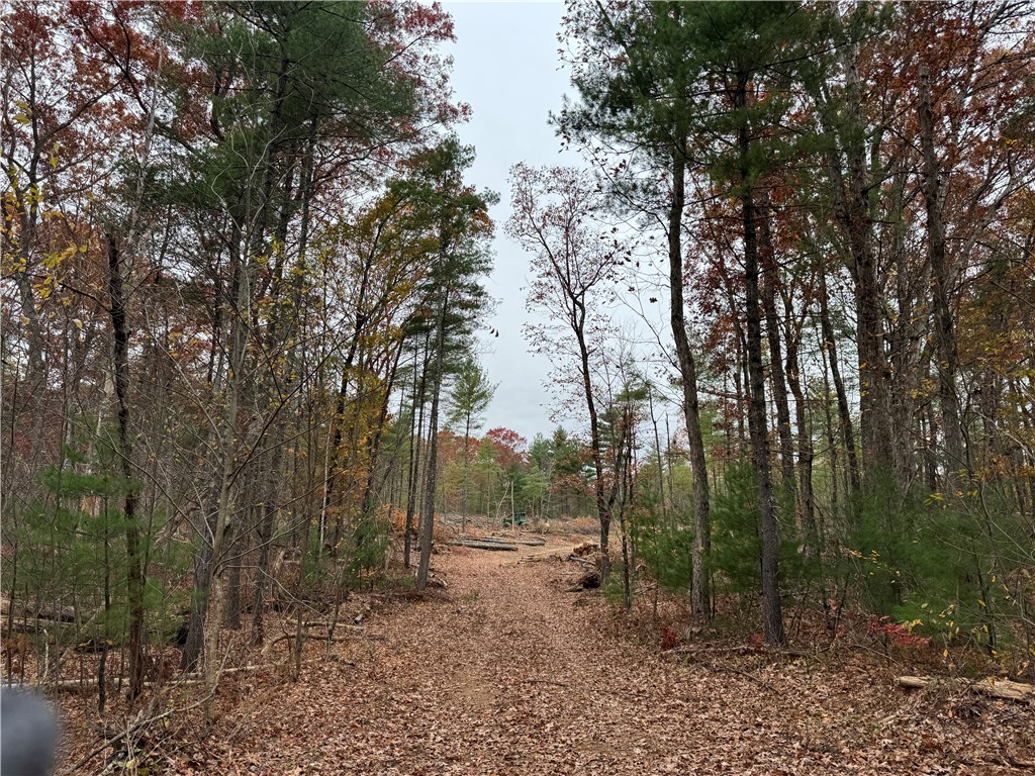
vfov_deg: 56.8
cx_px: 518
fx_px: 718
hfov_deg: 71.6
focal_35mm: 24
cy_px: 388
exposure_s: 1/558
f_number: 1.78
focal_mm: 6.76
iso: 80
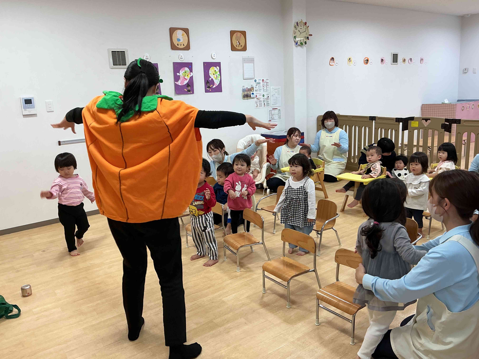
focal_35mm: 29
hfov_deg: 61.7
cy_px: 180
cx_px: 240
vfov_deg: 48.2
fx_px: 401
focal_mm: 3
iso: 40
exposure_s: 1/60
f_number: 1.8
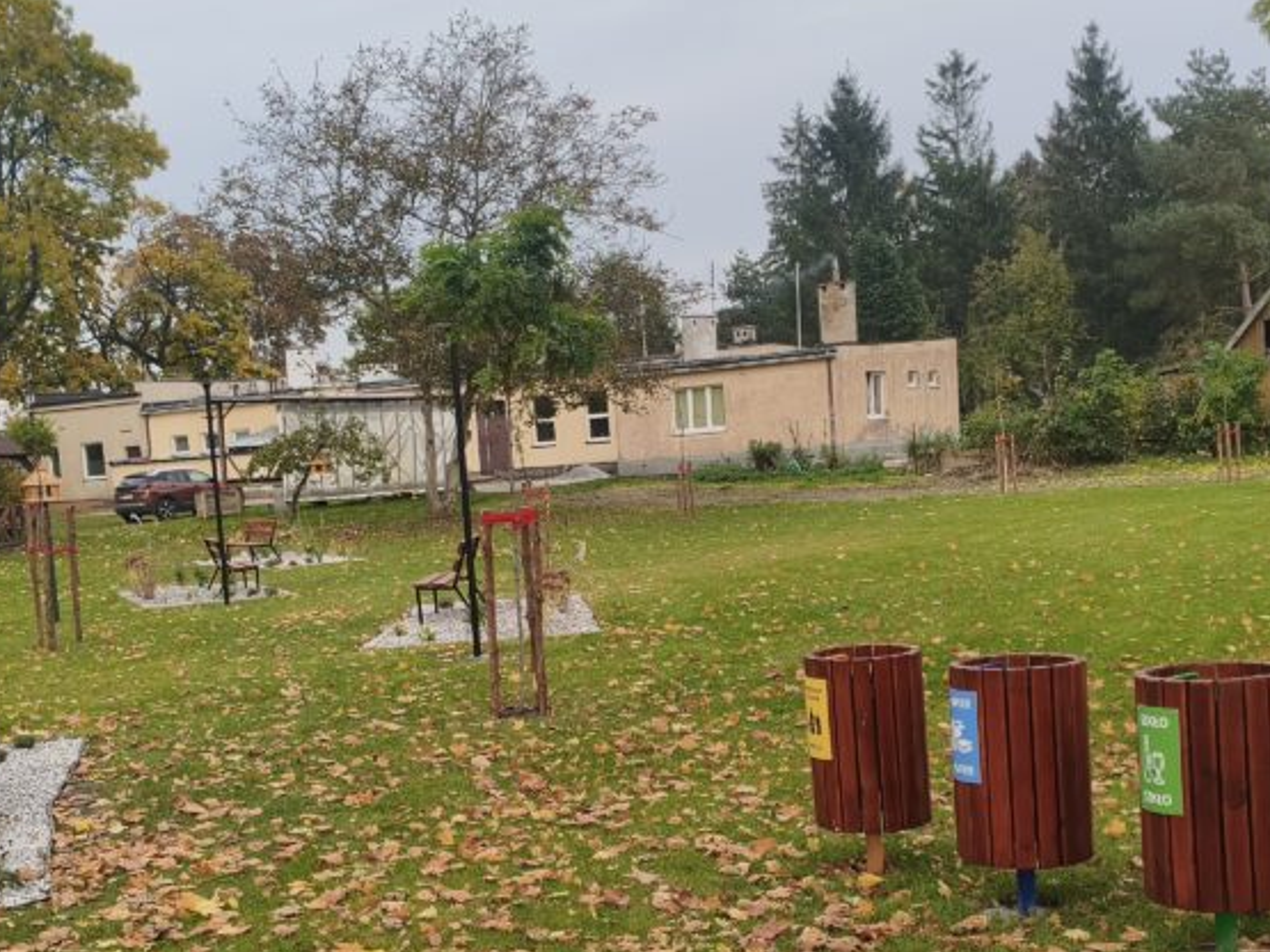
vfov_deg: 29.9
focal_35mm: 48
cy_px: 671
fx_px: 1761
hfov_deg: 39.6
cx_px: 593
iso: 80
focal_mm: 4.94
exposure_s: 1/895
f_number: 1.5
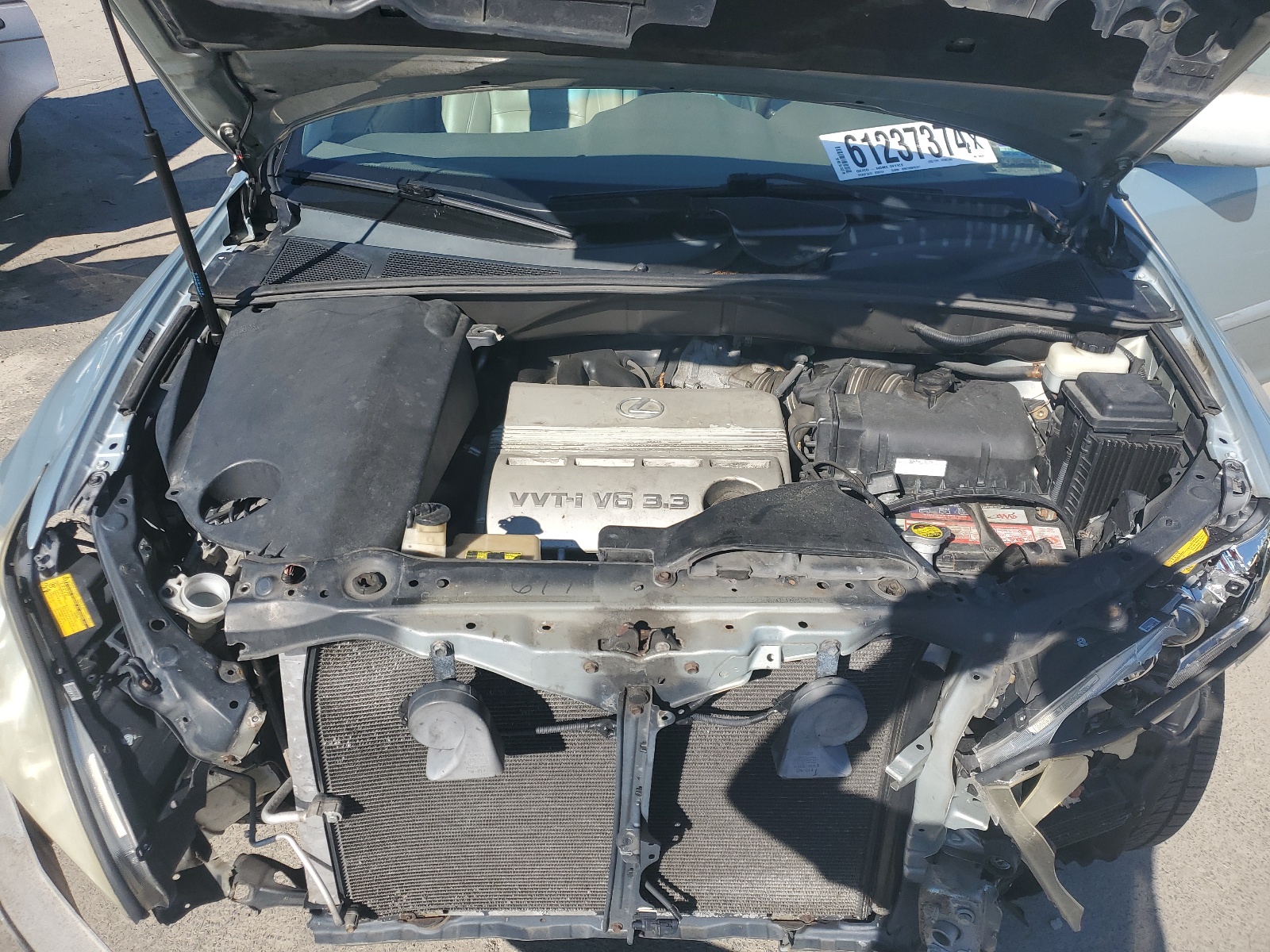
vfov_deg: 53.1
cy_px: 476
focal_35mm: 26
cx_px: 635
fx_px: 954
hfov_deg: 67.3
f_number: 1.5
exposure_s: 1/2500
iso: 50
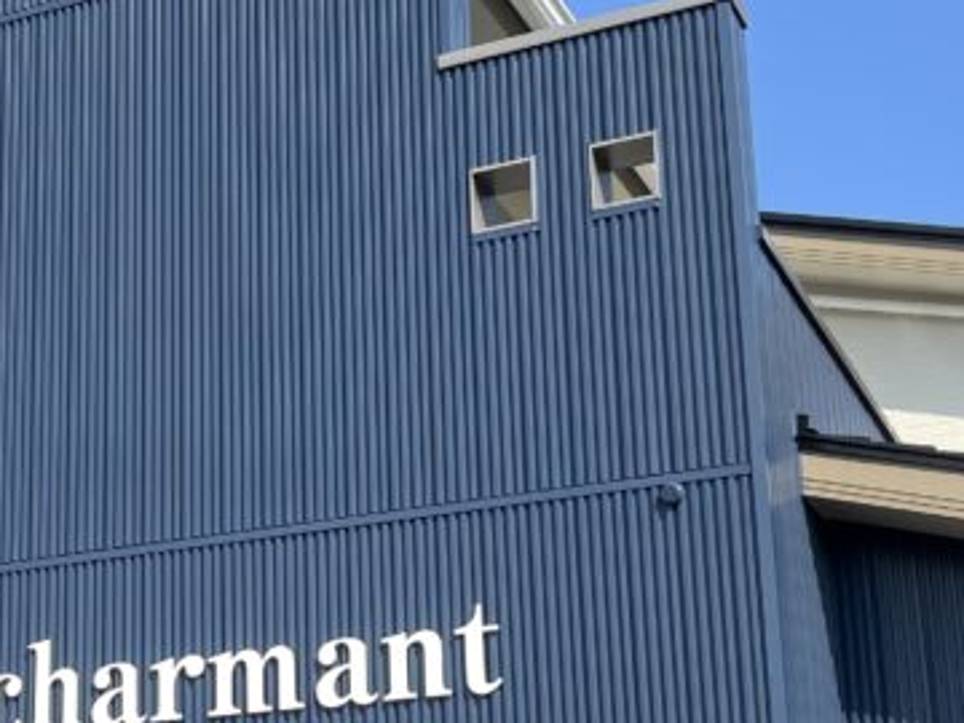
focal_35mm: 74
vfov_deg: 19.8
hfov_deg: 25.9
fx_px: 2061
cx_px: 198
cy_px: 511
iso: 50
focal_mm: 5.1
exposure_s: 1/2410
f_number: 1.6
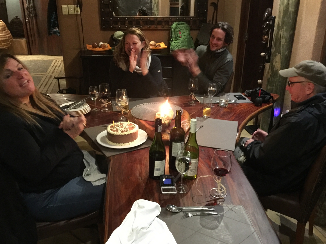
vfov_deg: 44.2
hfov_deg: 56.8
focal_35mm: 32
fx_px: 301
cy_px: 118
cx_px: 171
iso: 200
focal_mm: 4.15
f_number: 2.2
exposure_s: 1/4
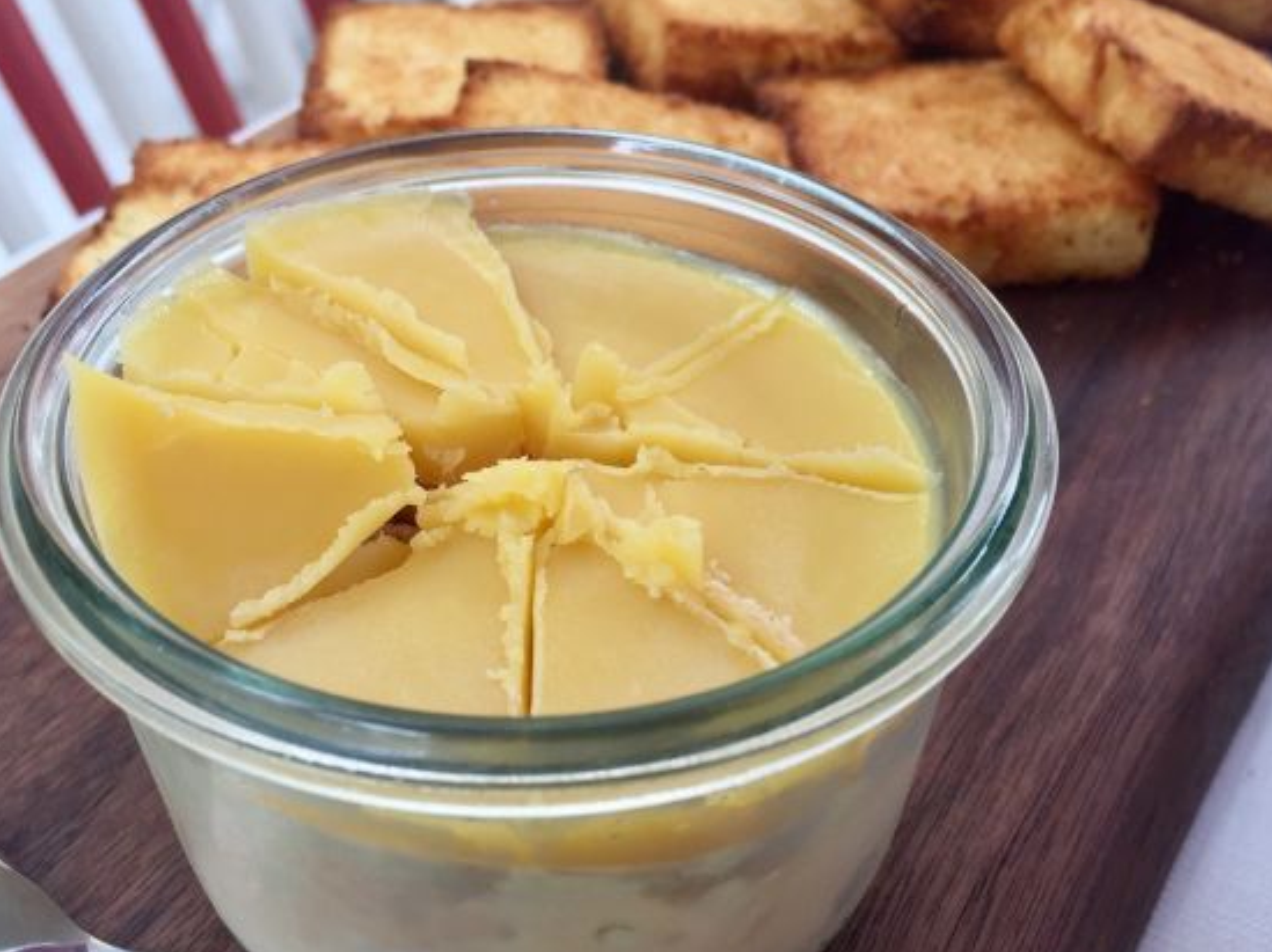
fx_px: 1359
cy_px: 580
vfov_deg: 38.4
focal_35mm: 37
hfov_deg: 50.2
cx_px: 612
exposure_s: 1/142
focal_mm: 4.15
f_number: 2.2
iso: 32
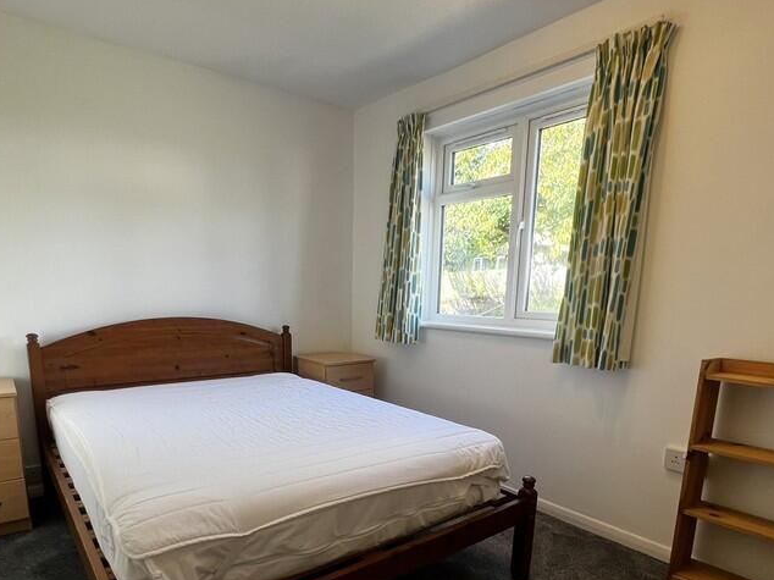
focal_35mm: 21
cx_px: 377
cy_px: 398
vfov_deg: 61.5
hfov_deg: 79.0
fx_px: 469
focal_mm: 1.57
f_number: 1.8
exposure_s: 1/100
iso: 50
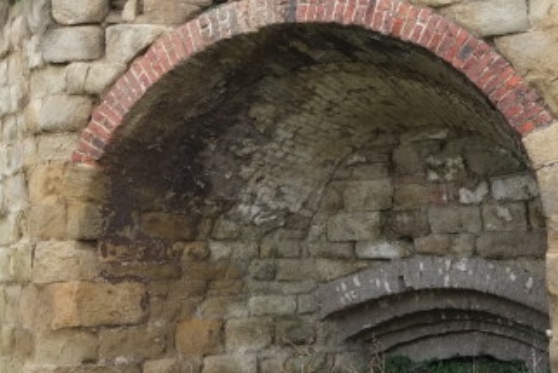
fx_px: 1349
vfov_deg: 15.7
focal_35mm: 87
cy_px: 129
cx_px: 594
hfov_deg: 22.2
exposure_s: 1/150
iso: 200
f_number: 4.5
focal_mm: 23
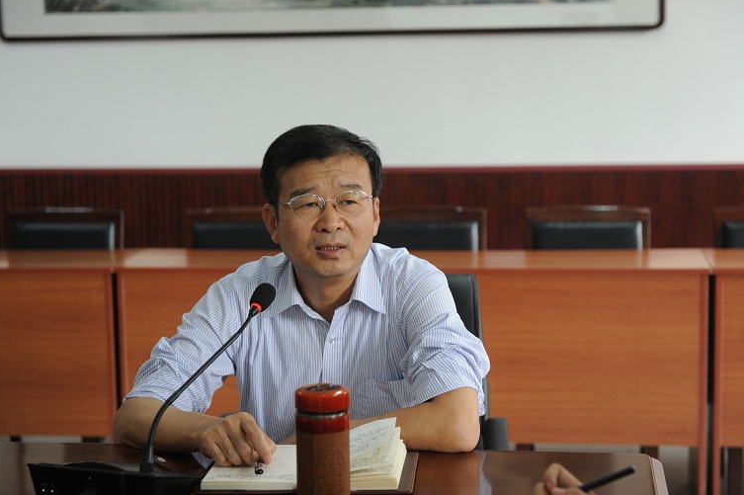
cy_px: 251
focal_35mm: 74
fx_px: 1528
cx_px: 371
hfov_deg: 27.4
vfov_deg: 18.4
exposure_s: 1/80
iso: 800
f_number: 3.5
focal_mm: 70
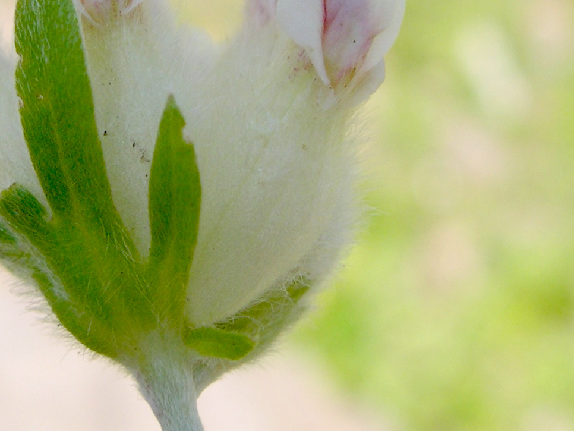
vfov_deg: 24.8
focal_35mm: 59
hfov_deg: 32.4
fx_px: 979
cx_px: 184
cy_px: 163
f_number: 7.6
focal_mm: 8
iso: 100
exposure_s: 1/108
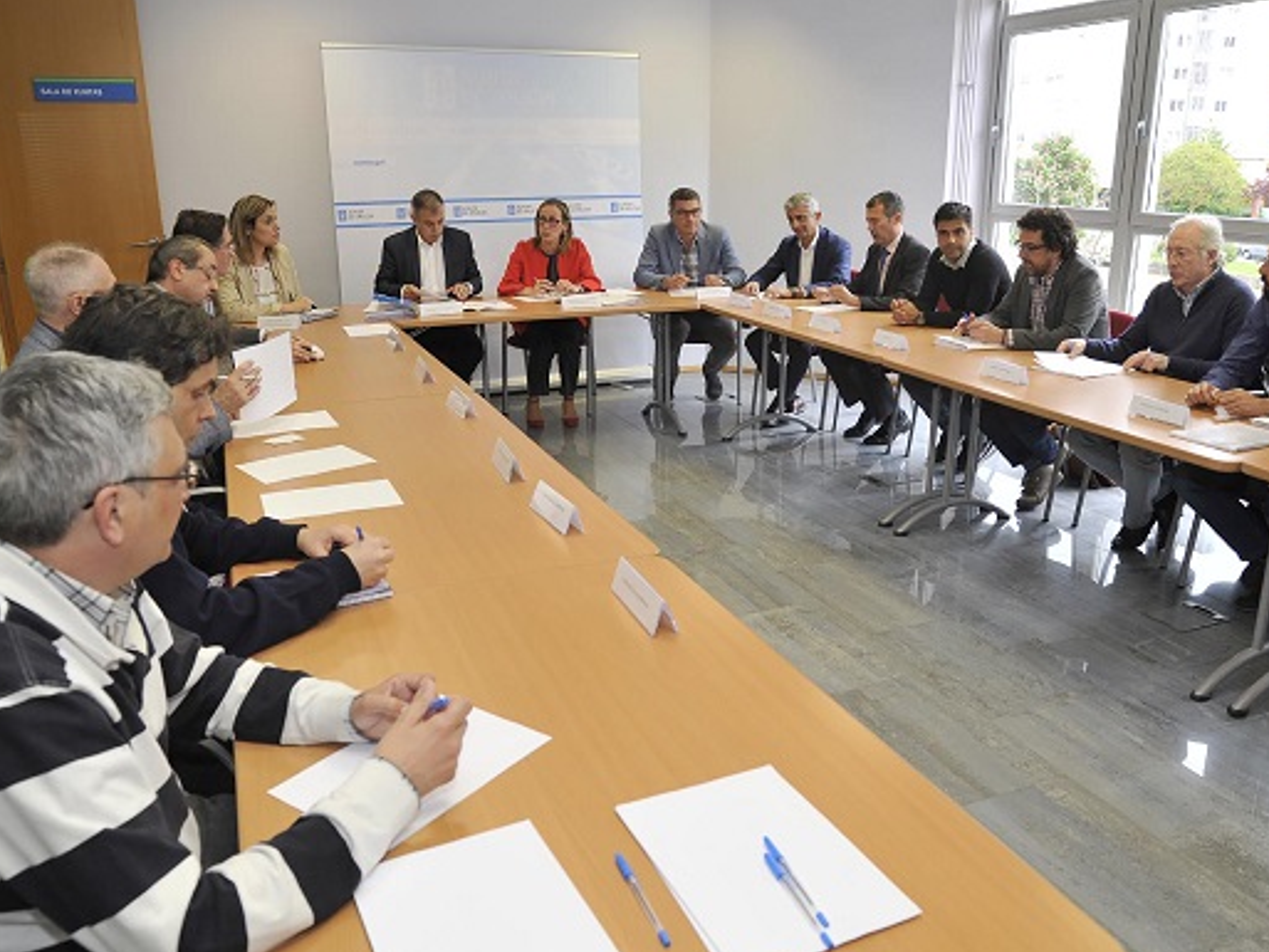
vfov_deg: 51.4
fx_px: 990
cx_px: 663
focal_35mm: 27
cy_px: 475
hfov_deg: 65.3
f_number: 5.6
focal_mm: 24
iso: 1250
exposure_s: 1/125
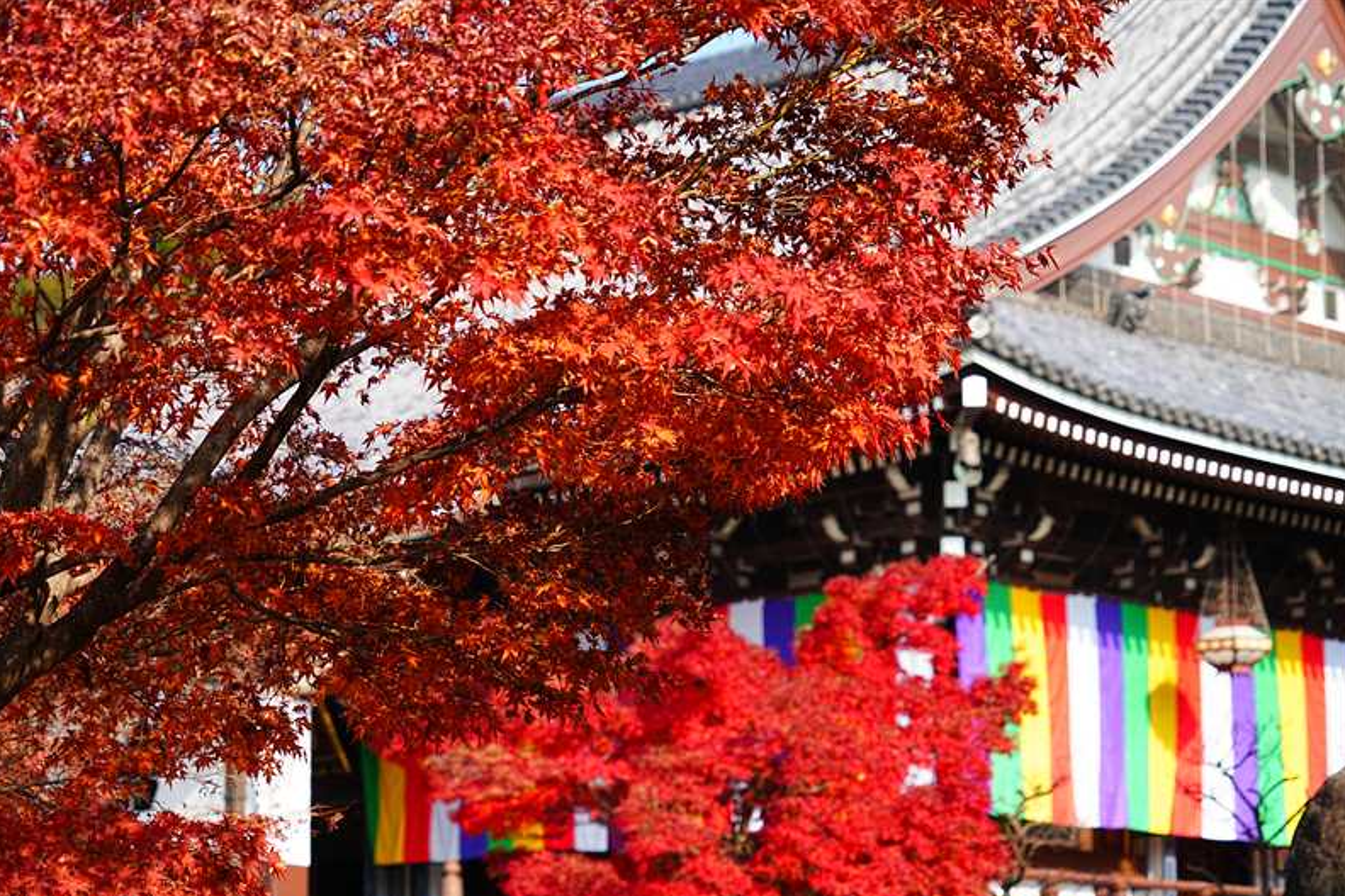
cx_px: 672
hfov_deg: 20.0
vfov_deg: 13.4
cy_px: 451
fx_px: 3811
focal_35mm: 102
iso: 100
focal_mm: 101
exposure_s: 1/160
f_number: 6.3
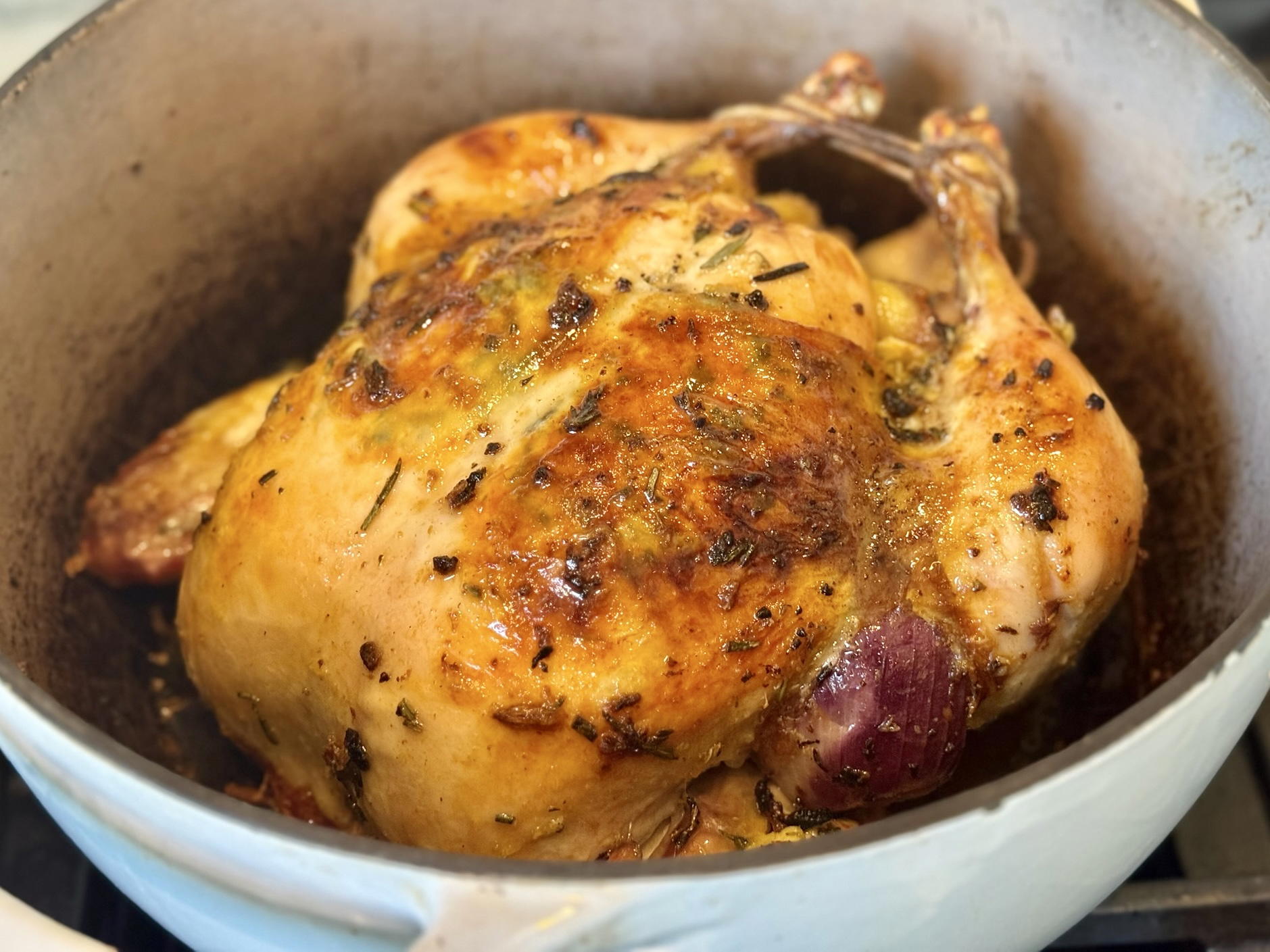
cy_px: 476
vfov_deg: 30.3
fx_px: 1761
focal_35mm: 48
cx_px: 635
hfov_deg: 39.7
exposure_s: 1/40
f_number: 1.78
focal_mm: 6.76
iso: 200
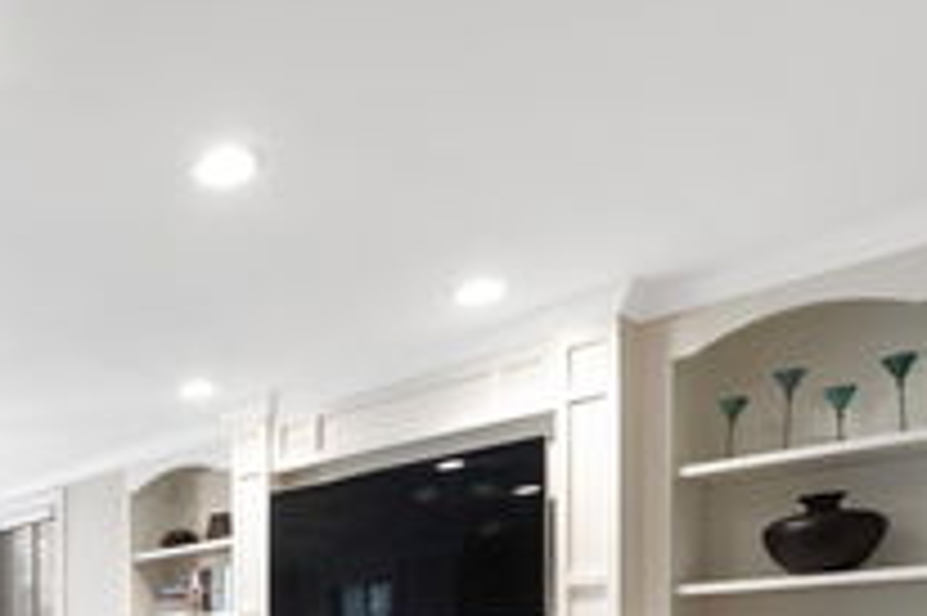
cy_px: 701
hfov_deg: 44.5
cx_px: -40
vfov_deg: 32.5
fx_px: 901
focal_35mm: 35
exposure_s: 1/5
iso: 200
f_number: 8
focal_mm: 10
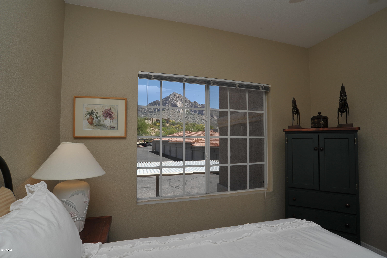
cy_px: 129
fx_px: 193
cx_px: 194
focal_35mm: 18
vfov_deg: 67.3
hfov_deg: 90.0
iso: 250
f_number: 14
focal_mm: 18
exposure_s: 1/250
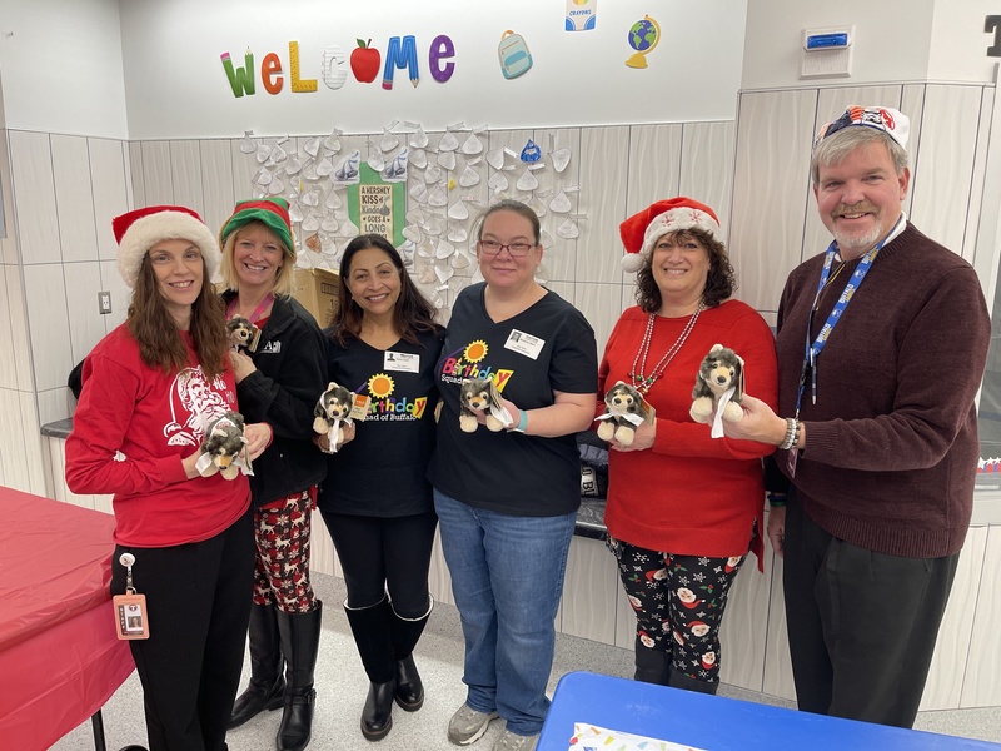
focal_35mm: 26
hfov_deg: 67.3
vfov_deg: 53.1
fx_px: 752
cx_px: 500
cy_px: 376
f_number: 1.6
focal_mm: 5.1
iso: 125
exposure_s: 1/100
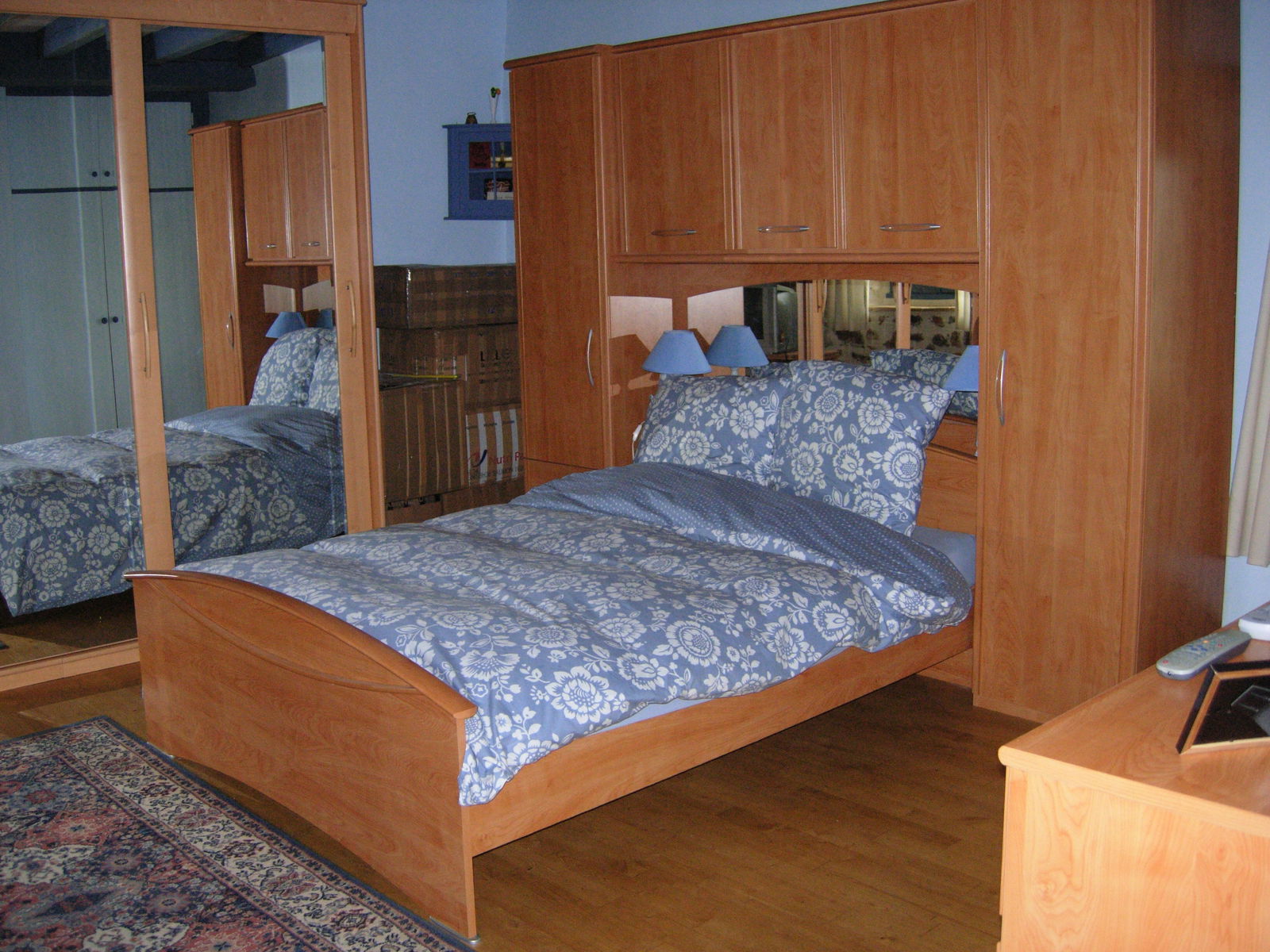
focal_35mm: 36
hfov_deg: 51.4
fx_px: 1321
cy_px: 476
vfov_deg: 39.7
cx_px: 635
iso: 200
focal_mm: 7.5
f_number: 2.7
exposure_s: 1/181
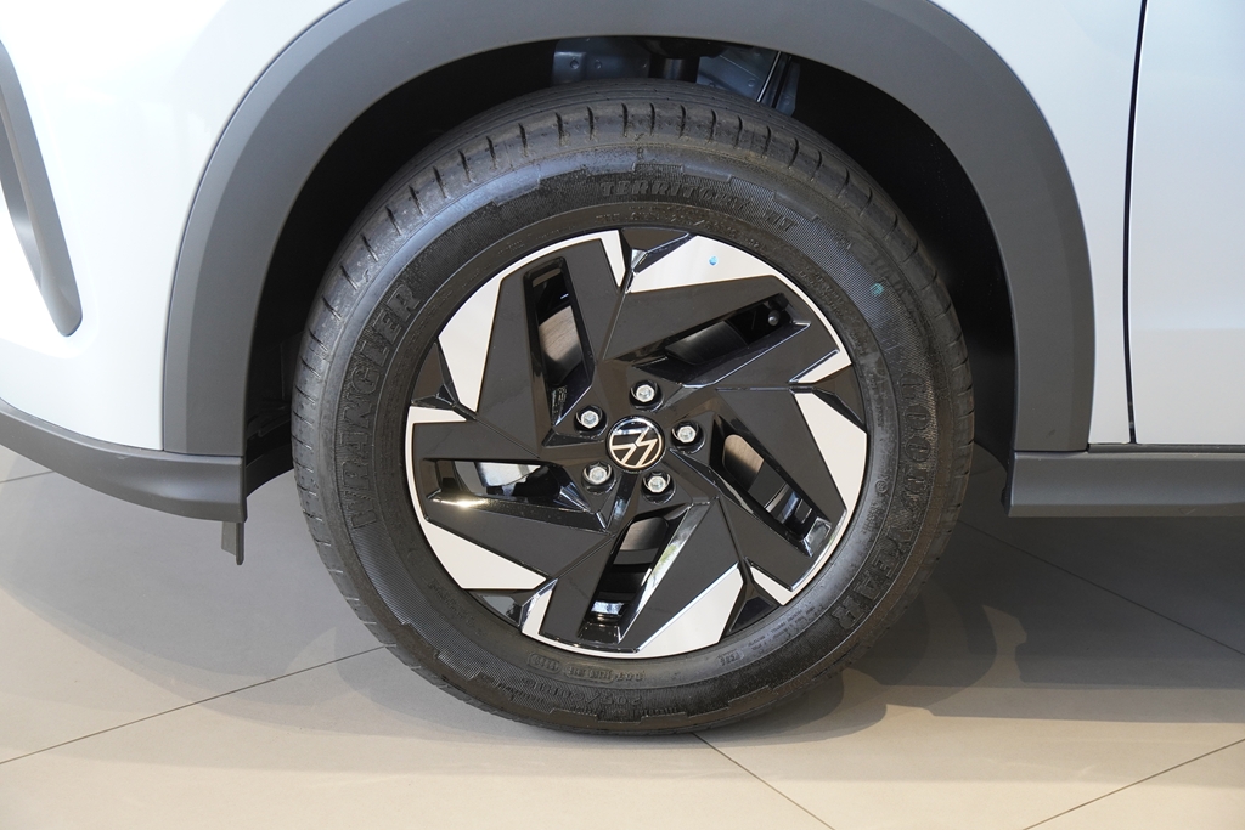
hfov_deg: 33.4
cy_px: 415
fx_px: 2075
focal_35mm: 60
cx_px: 622
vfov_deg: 22.6
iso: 800
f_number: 4
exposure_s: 1/80
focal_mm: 40
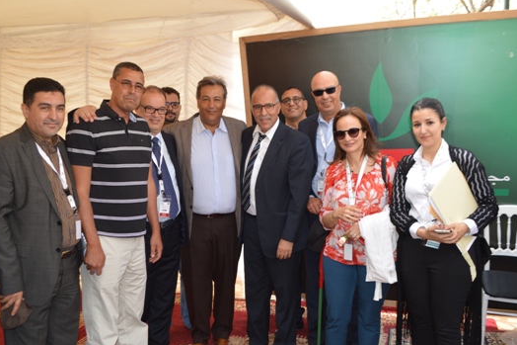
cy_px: 193
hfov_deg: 57.2
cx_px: 244
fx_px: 474
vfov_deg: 39.9
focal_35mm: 33
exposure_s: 1/160
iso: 100
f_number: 4
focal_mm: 18
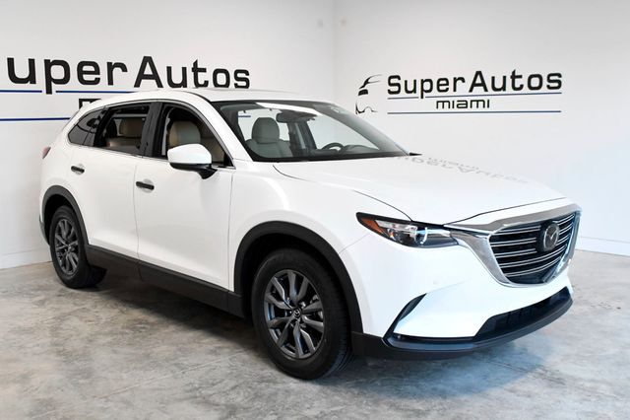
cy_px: 210
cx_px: 315
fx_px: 630
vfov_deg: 36.8
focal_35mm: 36
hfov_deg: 53.2
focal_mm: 24
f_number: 3.5
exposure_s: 1/2000
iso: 2500
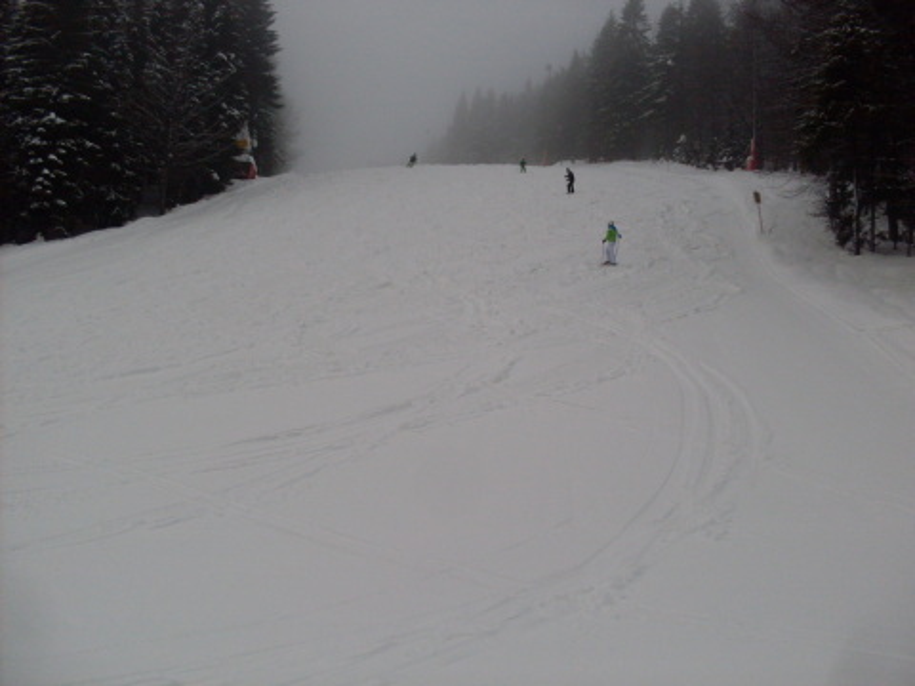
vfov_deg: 37.7
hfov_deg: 49.0
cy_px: 343
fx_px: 1004
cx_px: 458
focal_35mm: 38
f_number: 2.8
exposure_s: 1/250
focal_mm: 6.3
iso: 80
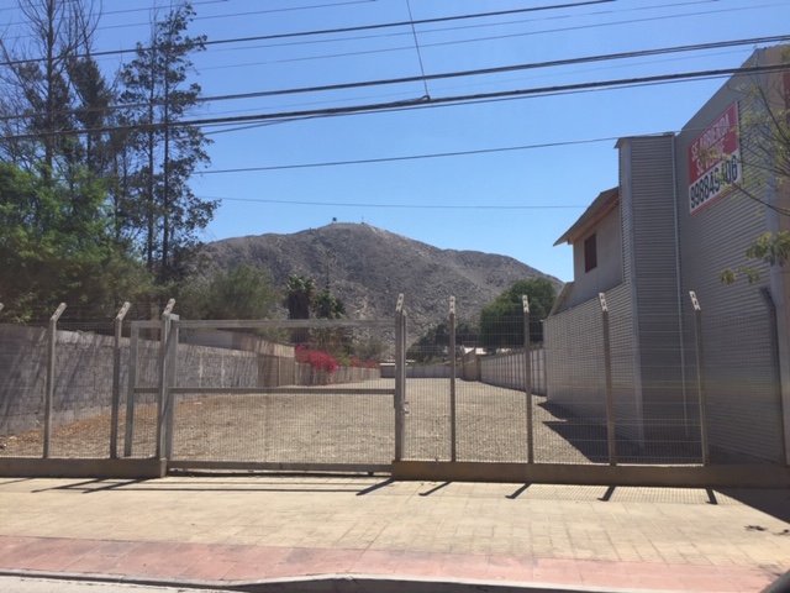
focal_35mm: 29
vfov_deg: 48.2
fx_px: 662
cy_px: 296
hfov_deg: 61.7
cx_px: 395
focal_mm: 4.15
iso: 32
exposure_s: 1/2326
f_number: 2.2
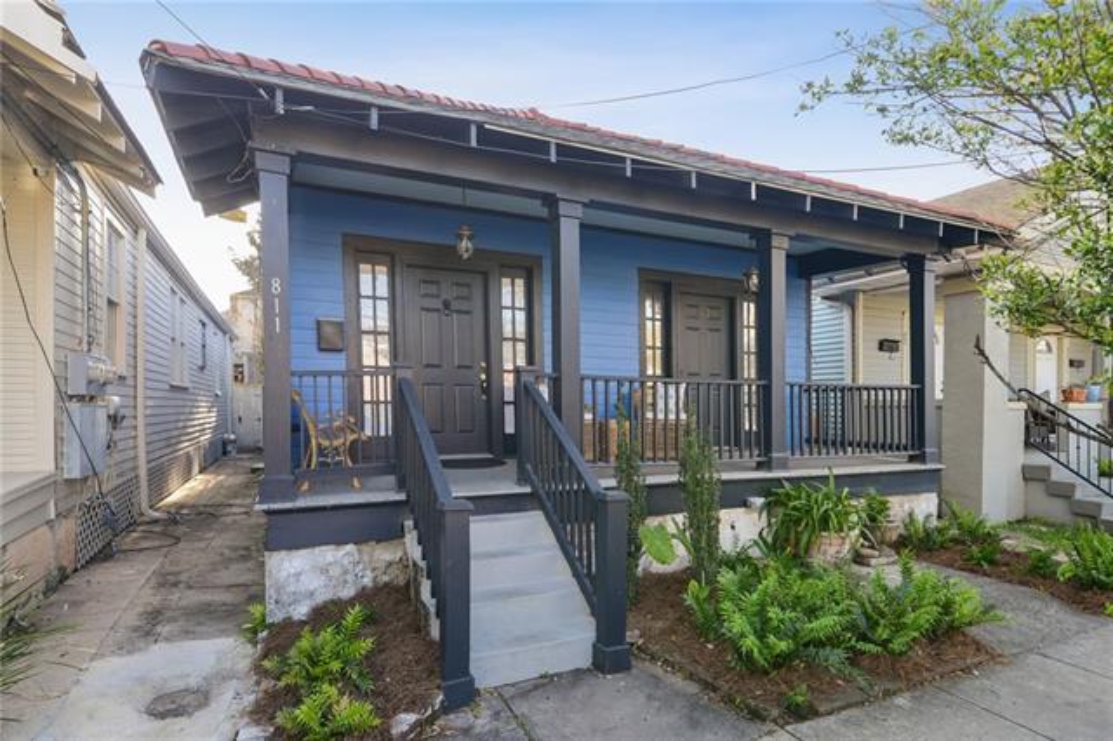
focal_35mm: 19
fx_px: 587
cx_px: 556
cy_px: 370
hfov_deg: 86.9
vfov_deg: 64.5
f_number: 7.1
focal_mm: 19
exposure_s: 1/125
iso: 400
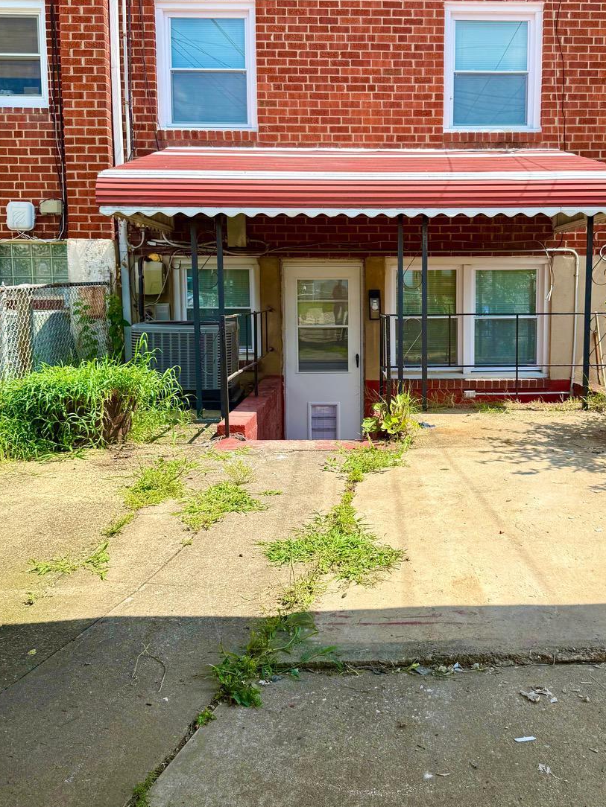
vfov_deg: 53.9
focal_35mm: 34
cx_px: 372
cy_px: 366
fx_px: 794
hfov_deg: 41.5
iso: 80
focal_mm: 6.76
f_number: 1.78
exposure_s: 1/3021
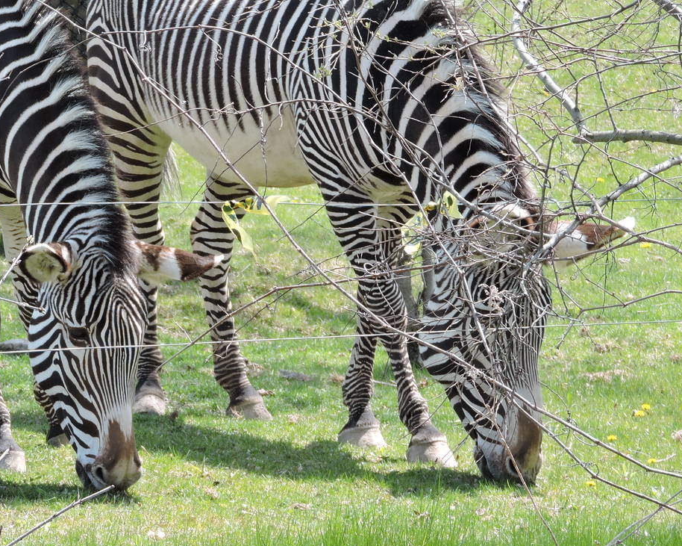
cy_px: 263
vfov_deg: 4.9
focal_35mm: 316
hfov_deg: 6.1
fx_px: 6378
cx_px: 208
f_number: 4.6
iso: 100
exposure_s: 1/160
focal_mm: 33
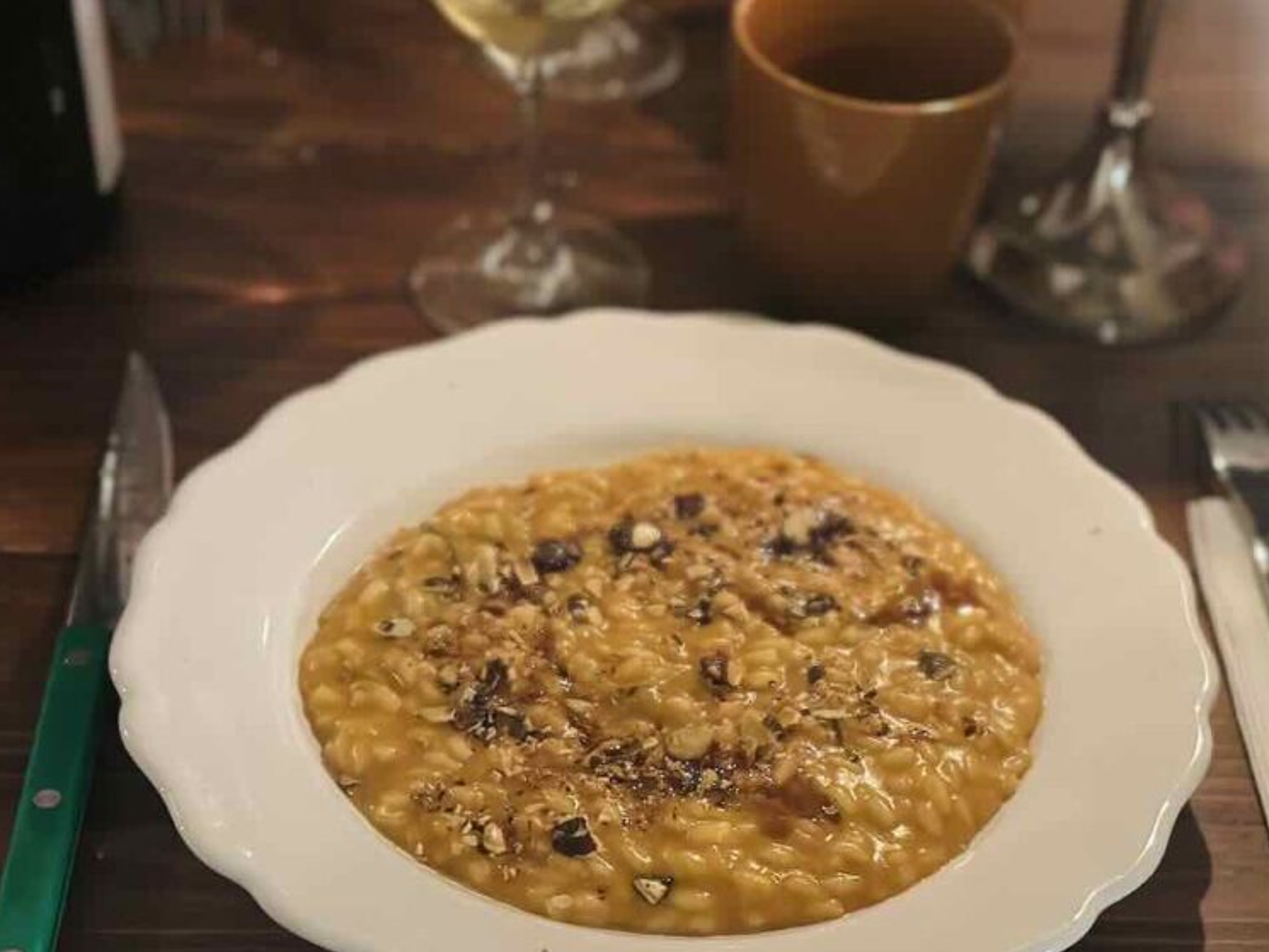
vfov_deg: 22.2
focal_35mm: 66
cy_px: 627
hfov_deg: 29.2
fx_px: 2420
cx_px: 838
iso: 640
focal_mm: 6.86
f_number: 1.78
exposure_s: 1/25
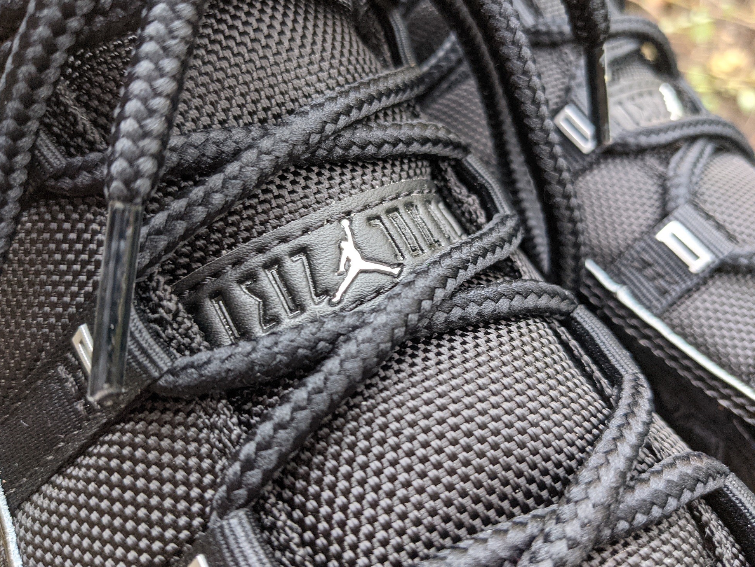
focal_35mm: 28
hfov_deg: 63.4
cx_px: 366
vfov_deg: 49.7
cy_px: 282
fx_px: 611
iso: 144
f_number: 1.73
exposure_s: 1/58.9
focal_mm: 4.38
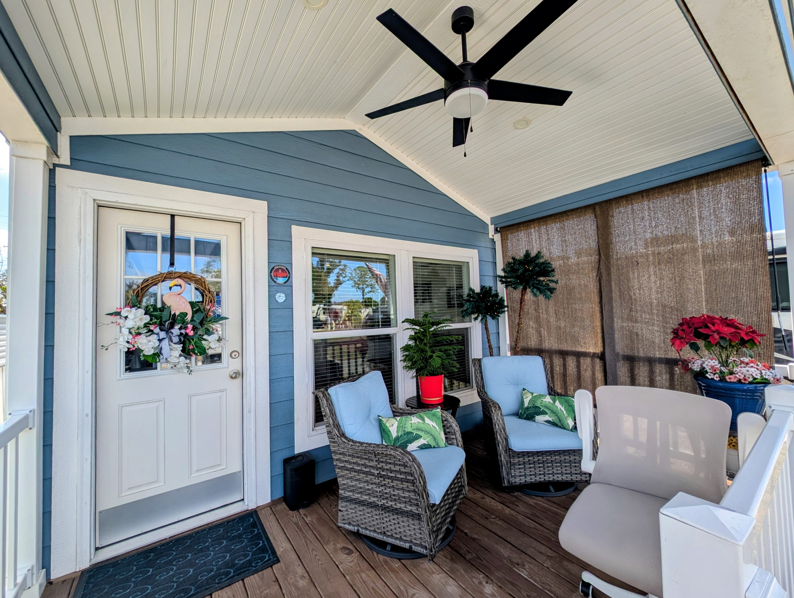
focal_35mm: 12
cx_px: 397
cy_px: 299
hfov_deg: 110.5
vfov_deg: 94.6
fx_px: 276
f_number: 1.95
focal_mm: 2.23
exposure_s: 1/1229
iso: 42
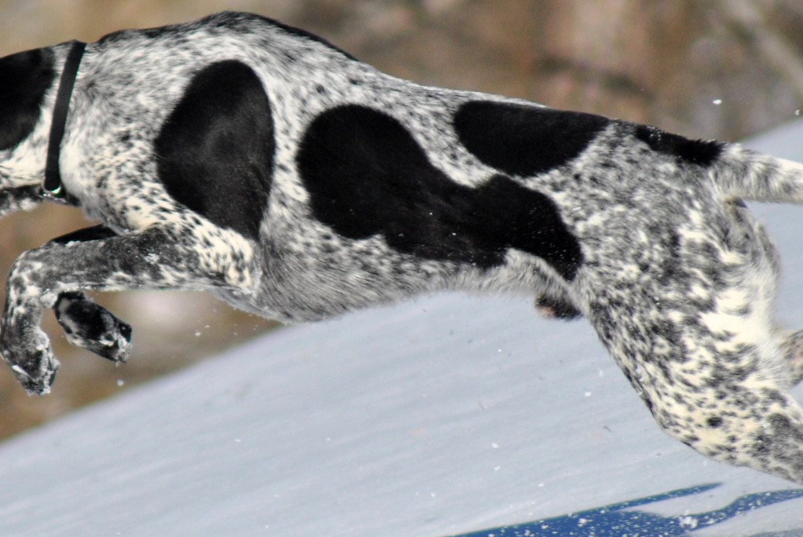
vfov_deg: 1.5
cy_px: 290
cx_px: 246
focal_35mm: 929
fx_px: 20742
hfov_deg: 2.2
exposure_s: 1/1600
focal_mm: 300
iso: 200
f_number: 5.6
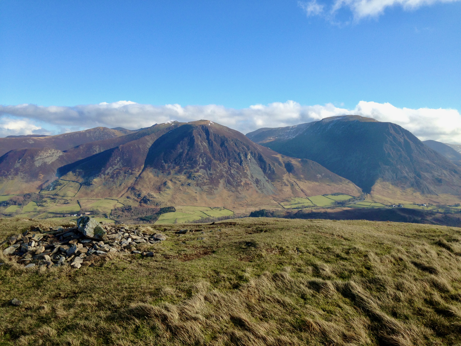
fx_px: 439
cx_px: 230
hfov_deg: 55.4
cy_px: 173
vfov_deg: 42.9
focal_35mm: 33
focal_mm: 4.12
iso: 50
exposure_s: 1/1085
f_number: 2.4
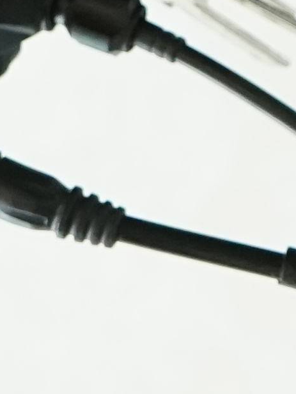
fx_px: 3305
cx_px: 705
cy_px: 3
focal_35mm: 290
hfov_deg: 5.0
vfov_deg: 6.8
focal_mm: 31
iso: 2000
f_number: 5.6
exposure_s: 1/200
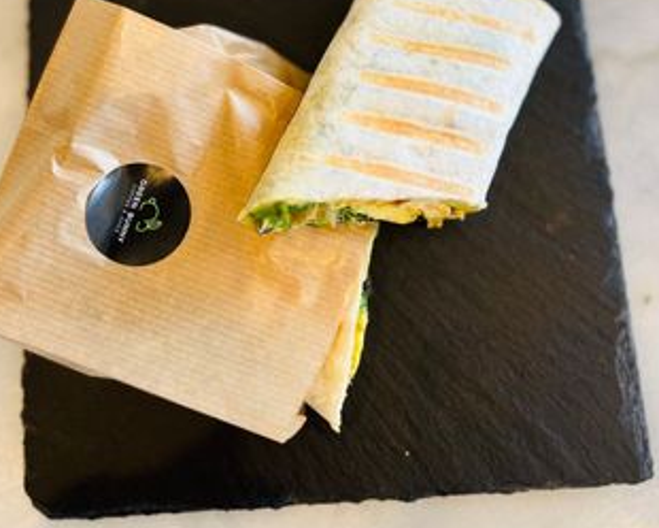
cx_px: 325
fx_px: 683
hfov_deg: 51.5
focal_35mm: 35
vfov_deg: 40.7
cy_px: 116
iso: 50
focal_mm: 5.7
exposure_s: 1/121
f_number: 1.5
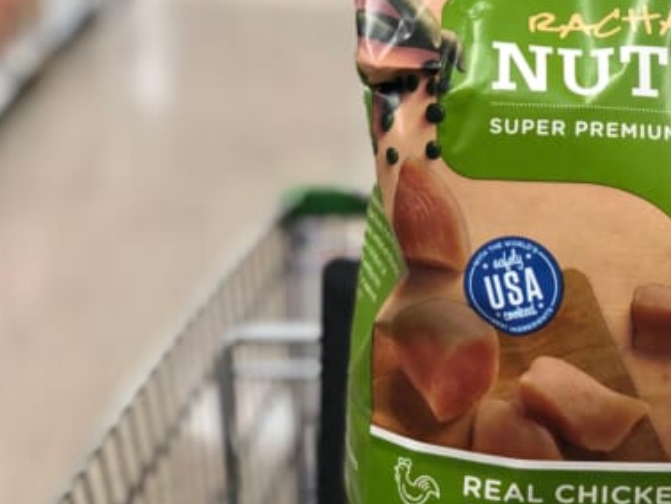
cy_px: 246
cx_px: 671
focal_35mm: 106
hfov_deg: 18.1
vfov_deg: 14.0
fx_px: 2055
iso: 100
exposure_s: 1/60
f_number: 2.4
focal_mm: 6
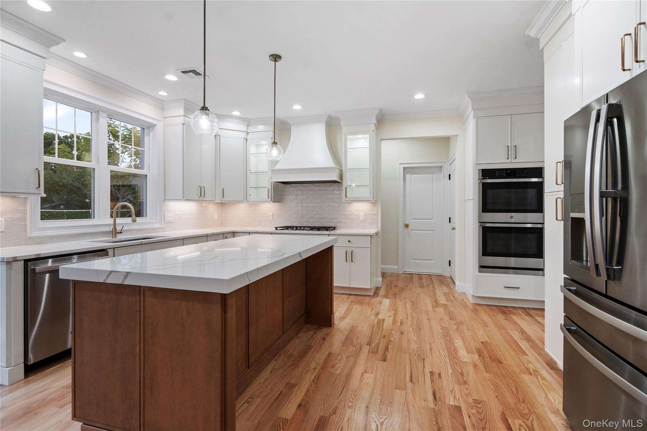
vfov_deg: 73.7
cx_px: 324
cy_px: 216
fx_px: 288
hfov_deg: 96.7
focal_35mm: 16
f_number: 5.6
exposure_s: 1/80
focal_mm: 16
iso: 200
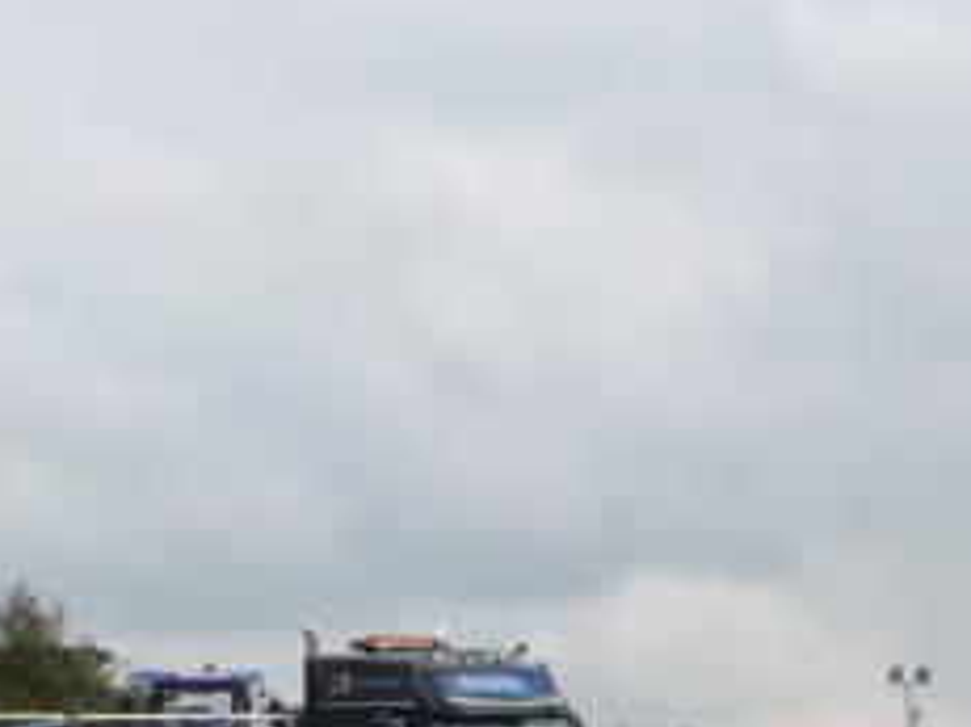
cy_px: 836
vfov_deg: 8.4
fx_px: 4878
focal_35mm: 174
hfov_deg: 11.3
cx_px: 820
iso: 100
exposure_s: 1/250
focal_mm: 11.3
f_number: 4.5
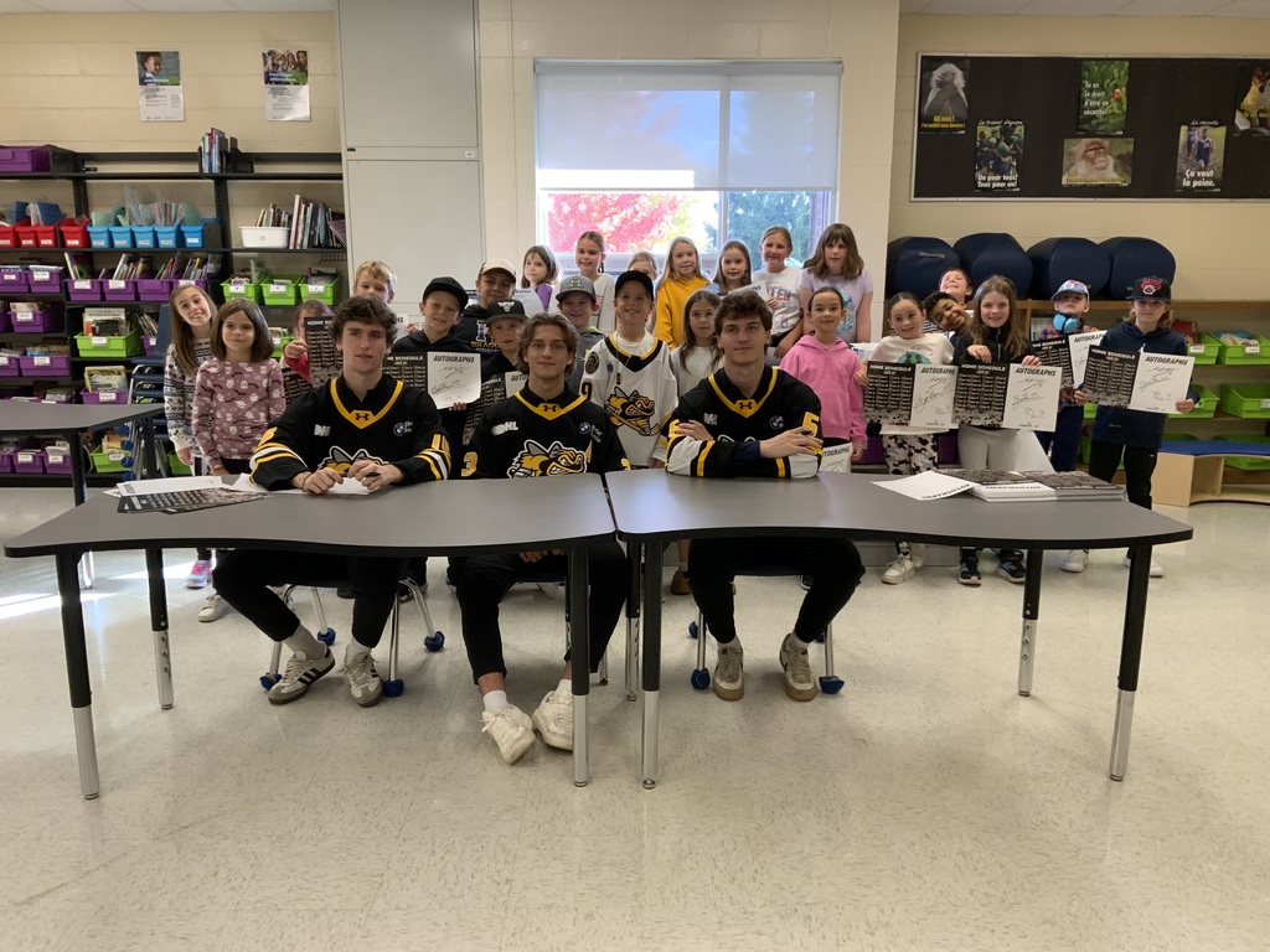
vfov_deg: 48.2
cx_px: 635
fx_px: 1064
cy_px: 476
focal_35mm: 29
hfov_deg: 61.7
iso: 100
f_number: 1.8
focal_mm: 3
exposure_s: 1/60
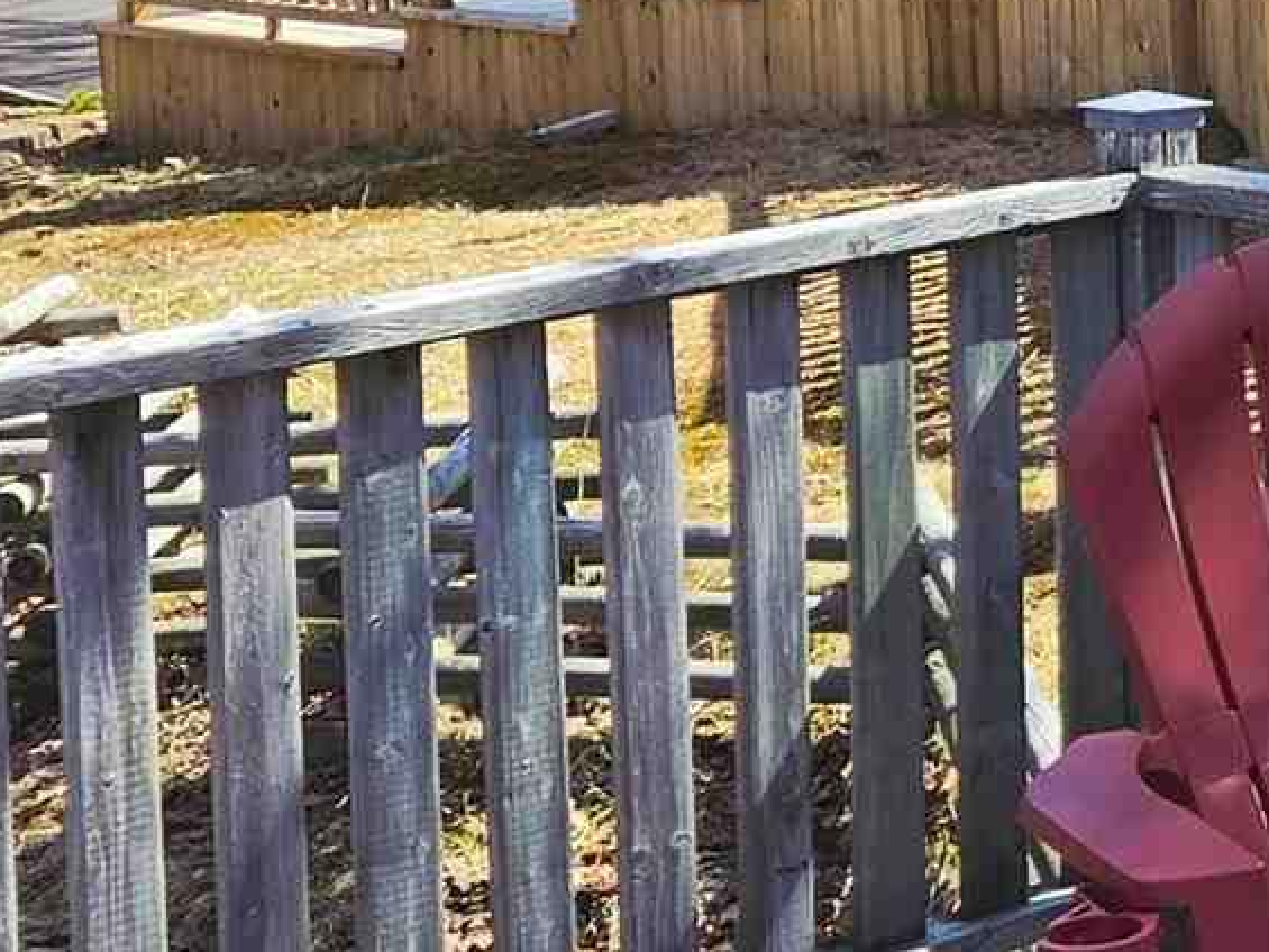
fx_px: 4583
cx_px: 2075
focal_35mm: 125
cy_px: -52
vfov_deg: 11.7
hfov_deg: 14.4
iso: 80
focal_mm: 5.4
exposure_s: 1/3026
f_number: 1.8
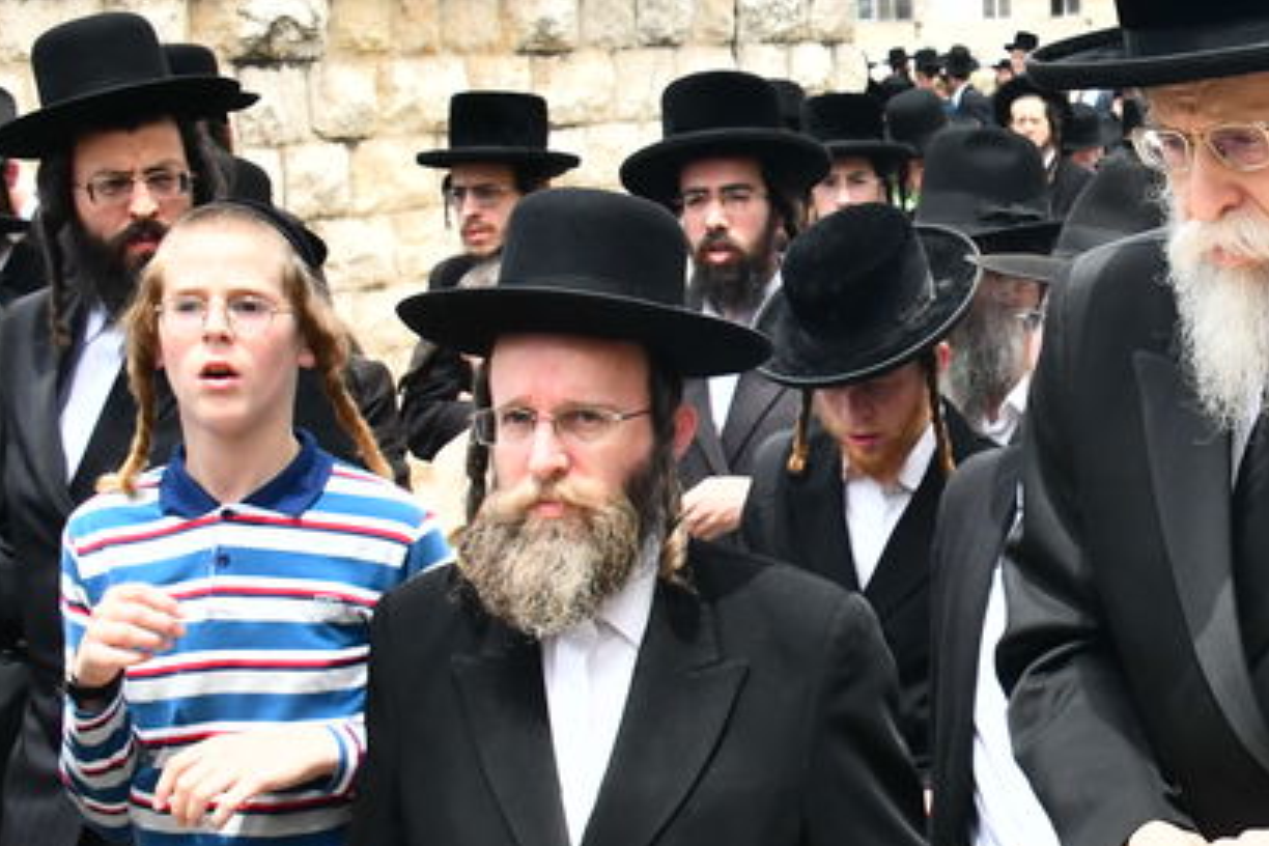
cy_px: 353
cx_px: 1359
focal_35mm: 96
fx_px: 3384
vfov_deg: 14.2
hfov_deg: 20.4
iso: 1000
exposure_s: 1/800
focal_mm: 28
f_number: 10
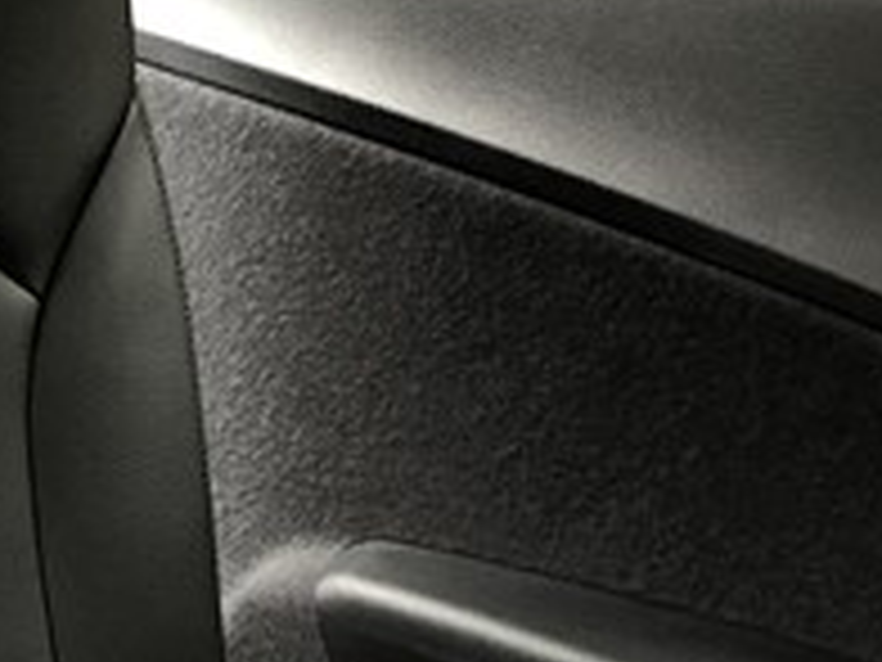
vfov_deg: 10.0
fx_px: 3644
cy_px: 1054
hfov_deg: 13.4
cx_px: -230
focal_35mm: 143
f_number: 1.8
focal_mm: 3.99
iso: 64
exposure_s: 1/17
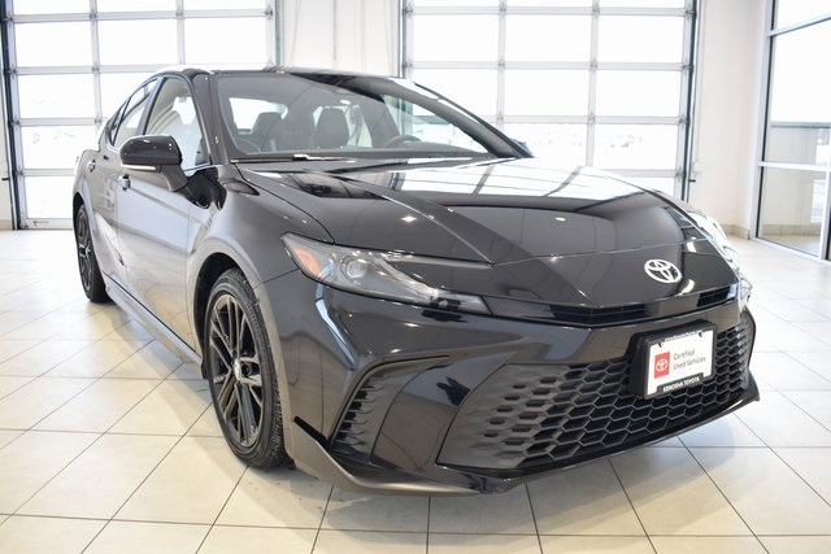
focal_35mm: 30
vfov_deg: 43.6
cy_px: 277
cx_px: 416
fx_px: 693
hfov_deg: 61.9
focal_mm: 20
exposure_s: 1/30
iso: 220
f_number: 3.8
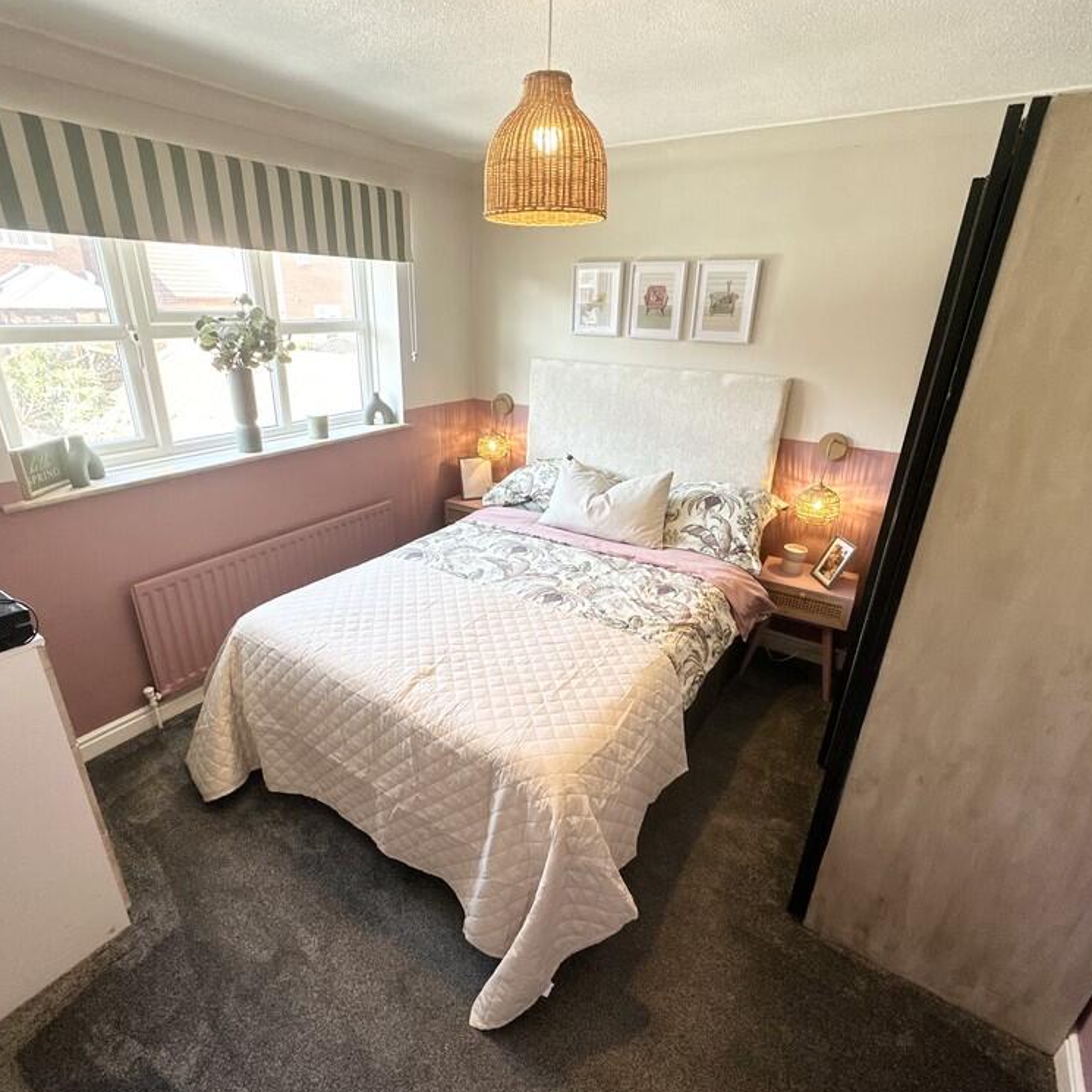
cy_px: 550
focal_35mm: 17
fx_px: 607
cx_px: 526
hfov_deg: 83.9
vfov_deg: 84.0
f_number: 2.2
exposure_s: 1/100
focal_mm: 2.22
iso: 125
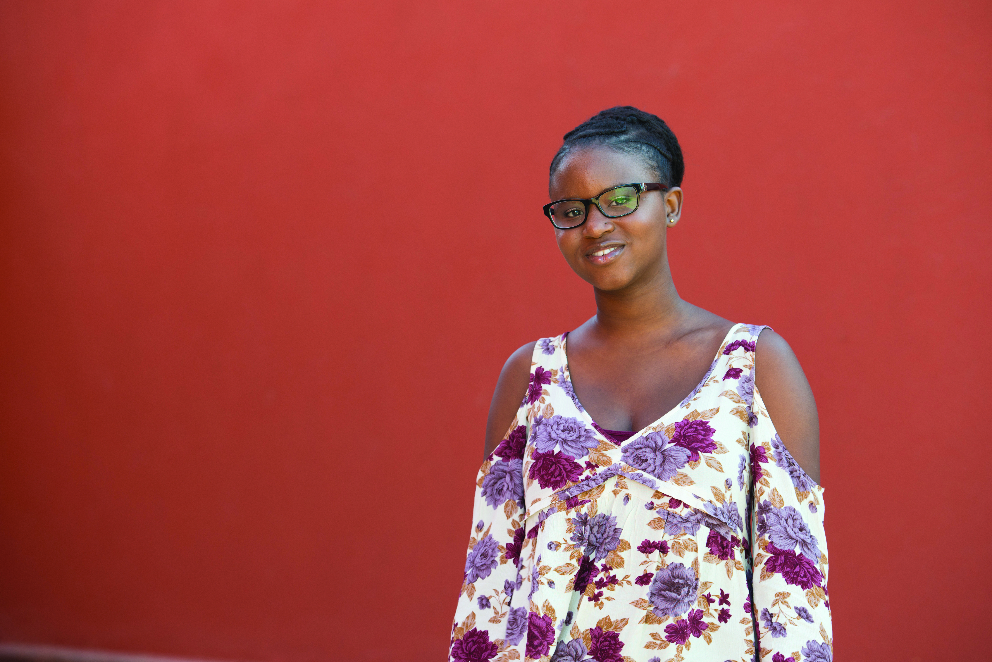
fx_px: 2756
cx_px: 496
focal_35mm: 100
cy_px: 331
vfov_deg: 13.7
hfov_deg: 20.4
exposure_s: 1/160
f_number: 4.5
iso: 160
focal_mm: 100
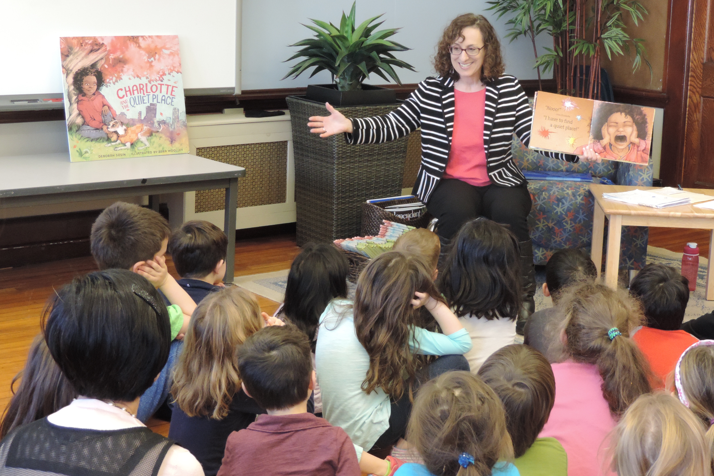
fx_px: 1249
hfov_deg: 31.9
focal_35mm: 63
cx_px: 357
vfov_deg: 21.6
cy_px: 210
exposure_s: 1/30
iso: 800
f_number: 3.7
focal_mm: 10.7
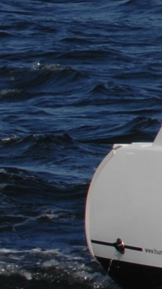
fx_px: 6928
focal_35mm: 907
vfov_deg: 2.4
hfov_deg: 1.3
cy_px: -70
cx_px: 1011
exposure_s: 1/750
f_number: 9
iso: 200
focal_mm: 80
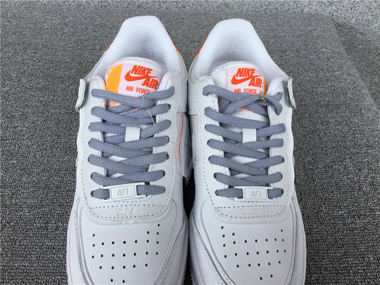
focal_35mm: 31
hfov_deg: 58.4
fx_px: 340
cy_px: 142
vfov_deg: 45.4
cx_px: 190
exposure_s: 1/550
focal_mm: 3.3
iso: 25
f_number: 2.4
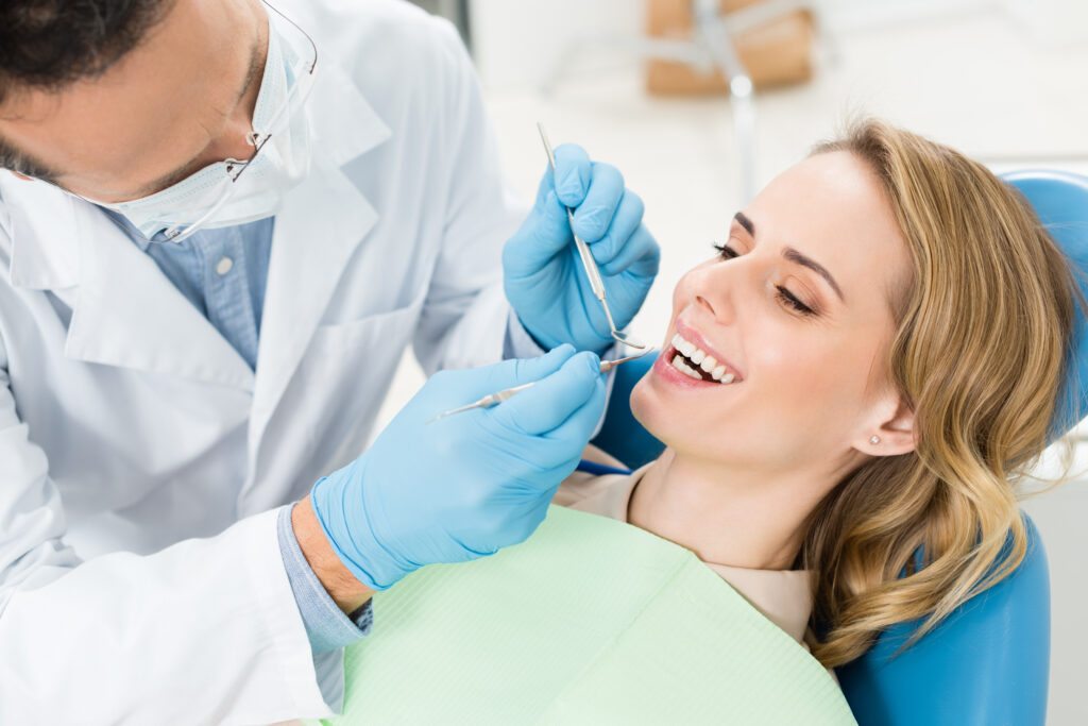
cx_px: 544
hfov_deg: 39.6
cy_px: 363
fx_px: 1511
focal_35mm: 50
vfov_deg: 27.0
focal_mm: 50
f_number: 3.5
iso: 125
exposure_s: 1/200
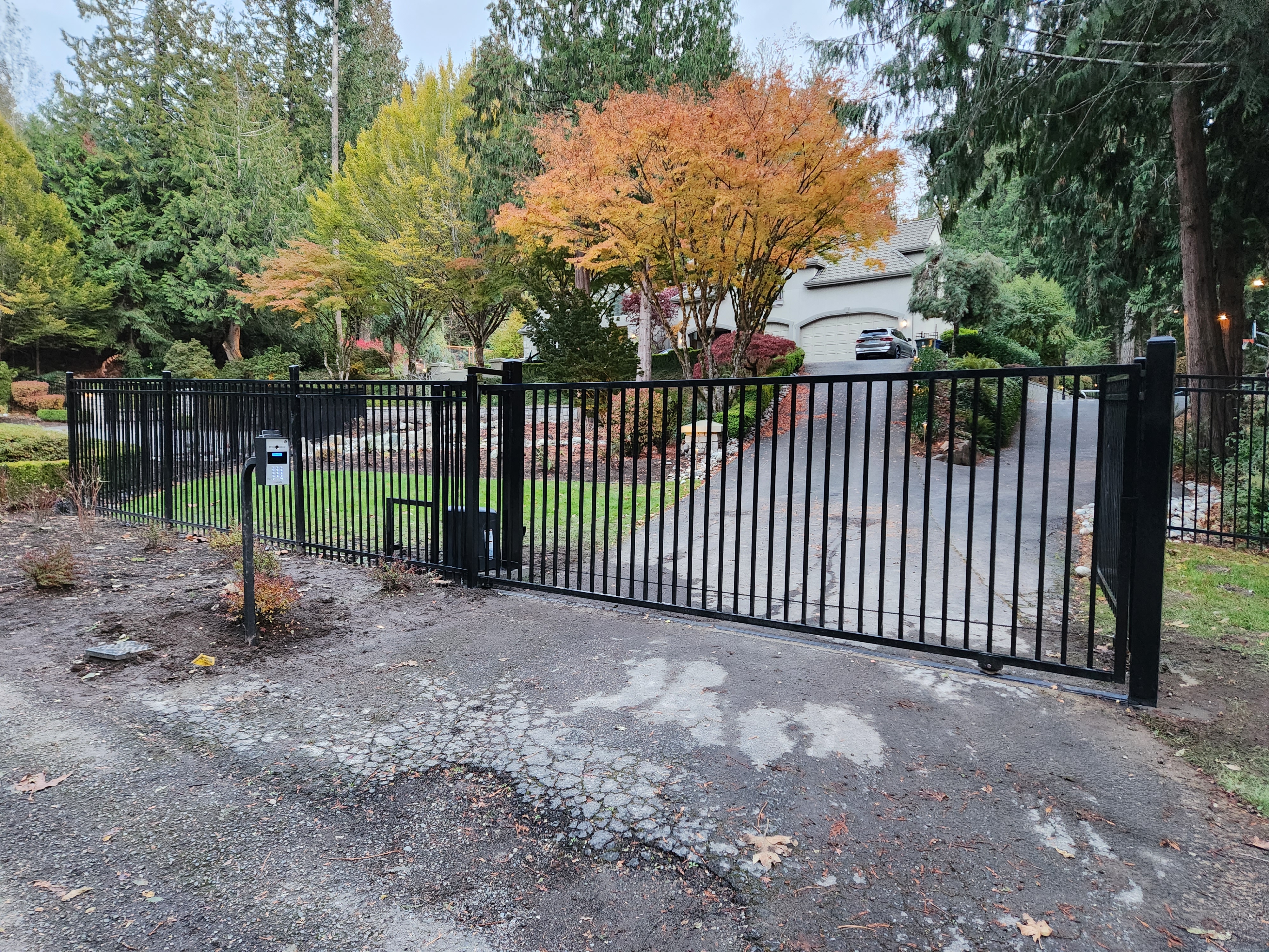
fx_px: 843
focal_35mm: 23
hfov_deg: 73.9
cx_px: 634
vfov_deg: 58.9
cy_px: 476
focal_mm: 5.4
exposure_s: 1/120
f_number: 1.8
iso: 1000
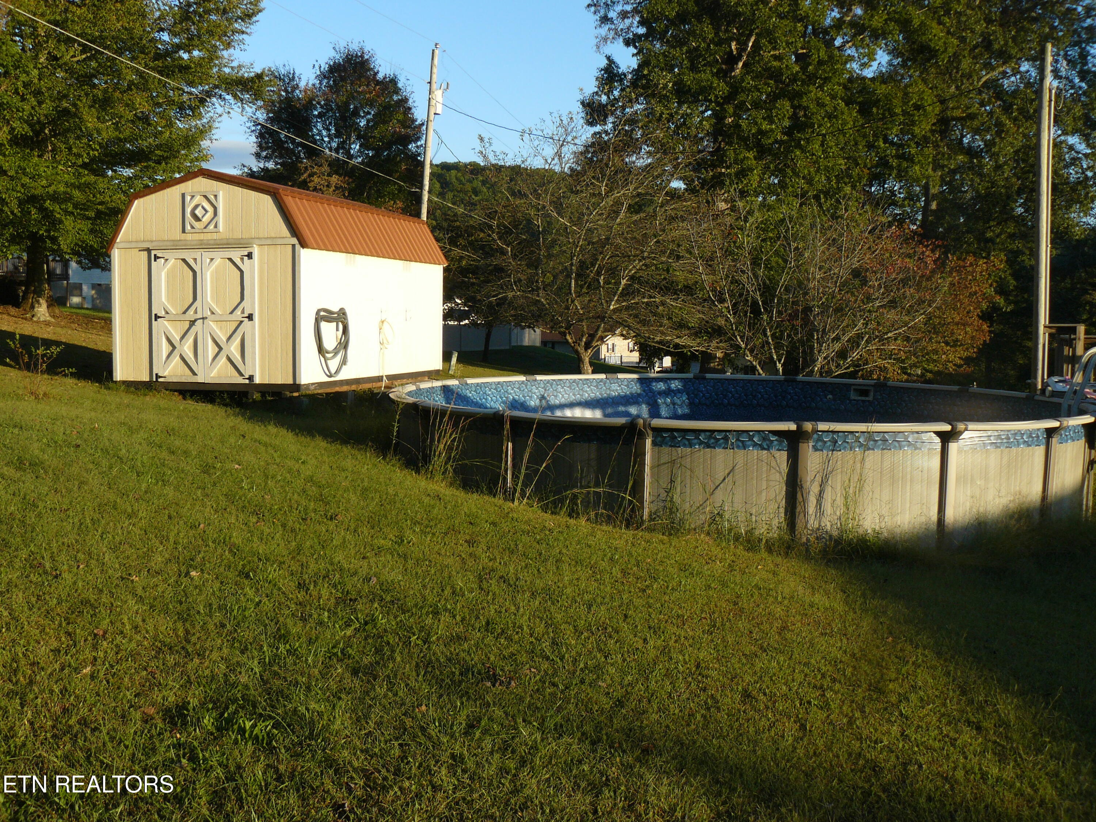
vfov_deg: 39.7
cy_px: 411
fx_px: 1140
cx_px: 548
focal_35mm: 36
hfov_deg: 51.4
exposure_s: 1/250
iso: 100
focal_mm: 6
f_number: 4.5
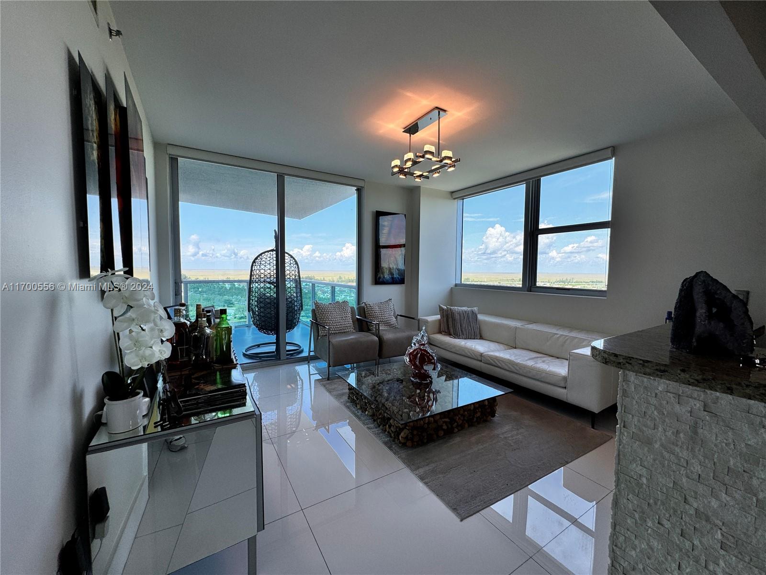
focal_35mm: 14
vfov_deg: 85.7
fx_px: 310
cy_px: 288
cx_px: 383
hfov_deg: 102.1
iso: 40
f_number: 2.2
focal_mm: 2.22
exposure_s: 1/344
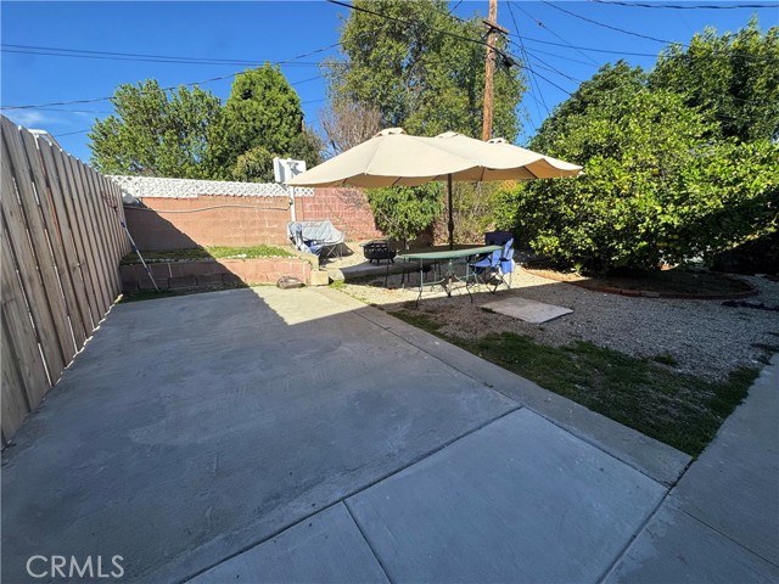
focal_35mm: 14
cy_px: 292
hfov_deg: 102.1
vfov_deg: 85.7
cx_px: 390
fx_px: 315
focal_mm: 2.22
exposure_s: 1/1370
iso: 50
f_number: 2.2
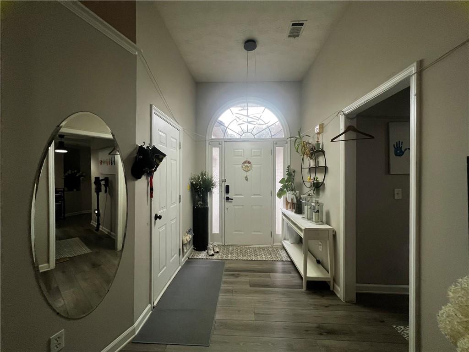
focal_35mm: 13
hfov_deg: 106.2
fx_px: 176
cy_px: 176
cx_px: 234
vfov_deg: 89.9
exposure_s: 1/120
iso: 200
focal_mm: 1.57
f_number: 1.8
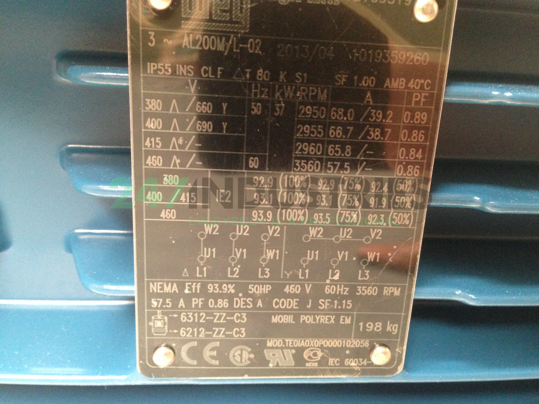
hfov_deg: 55.4
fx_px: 514
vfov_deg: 42.9
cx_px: 270
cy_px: 202
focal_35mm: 33
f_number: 2.4
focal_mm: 4.12
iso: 320
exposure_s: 1/15
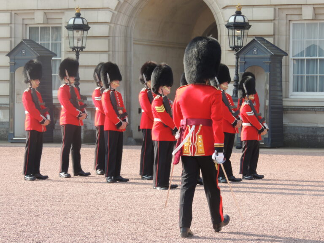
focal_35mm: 155
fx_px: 1451
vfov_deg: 9.6
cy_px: 122
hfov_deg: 12.7
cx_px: 162
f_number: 4.4
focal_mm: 27.6
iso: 100
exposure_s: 1/160
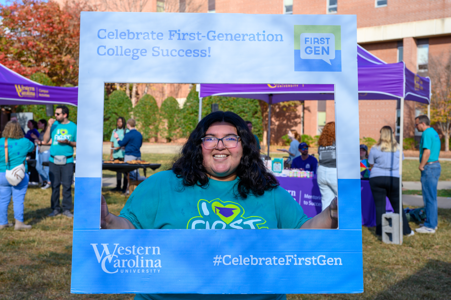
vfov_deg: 30.5
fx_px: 551
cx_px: 226
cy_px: 150
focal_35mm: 44
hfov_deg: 44.5
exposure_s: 1/320
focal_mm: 44
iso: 100
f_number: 5.6
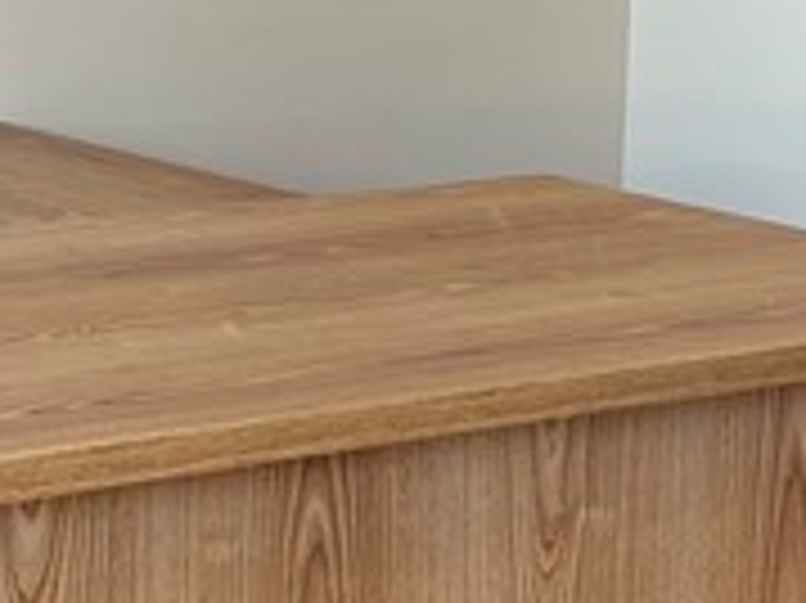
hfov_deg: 13.8
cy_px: -9
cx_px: 392
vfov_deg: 10.3
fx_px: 3327
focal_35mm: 143
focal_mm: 5.1
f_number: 1.6
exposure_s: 1/121
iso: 125
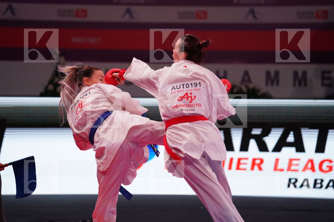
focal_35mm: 200
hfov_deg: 10.3
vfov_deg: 6.9
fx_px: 1855
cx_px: 167
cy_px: 111
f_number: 2.8
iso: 2500
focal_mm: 200
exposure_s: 1/1000
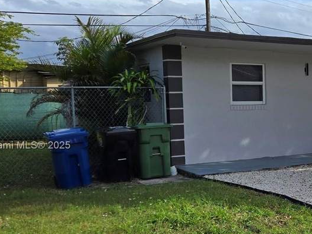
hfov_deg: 32.1
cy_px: 146
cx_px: 298
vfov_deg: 26.0
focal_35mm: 56
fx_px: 505
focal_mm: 5.4
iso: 25
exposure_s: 1/1889
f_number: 1.8
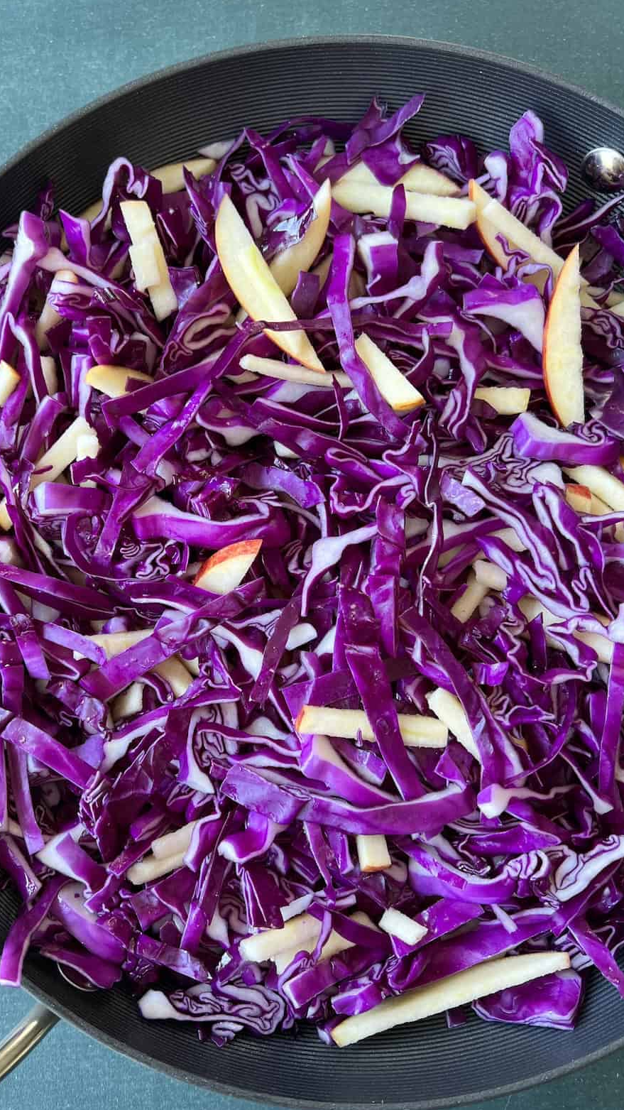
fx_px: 853
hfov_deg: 39.9
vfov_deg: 66.1
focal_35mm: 29
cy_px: 562
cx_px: 239
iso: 125
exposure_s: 1/121
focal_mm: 5.7
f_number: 1.5
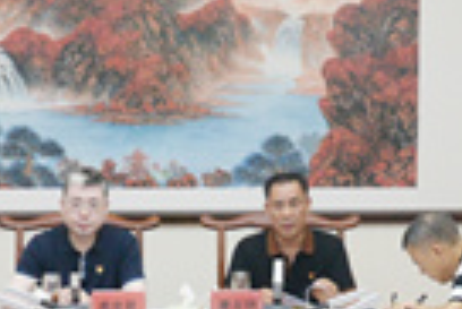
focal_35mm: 141
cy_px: 462
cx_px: 228
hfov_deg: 14.5
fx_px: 1811
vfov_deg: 9.5
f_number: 6.3
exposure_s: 1/125
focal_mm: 24
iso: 1250
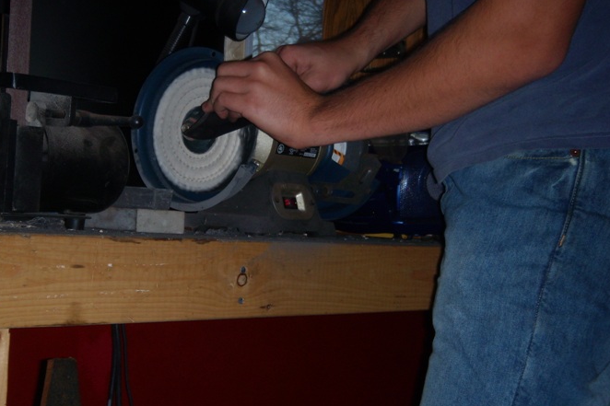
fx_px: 1237
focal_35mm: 73
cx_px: 297
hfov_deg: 27.7
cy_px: 242
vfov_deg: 18.6
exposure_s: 1/125
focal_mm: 11
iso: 64
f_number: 3.9
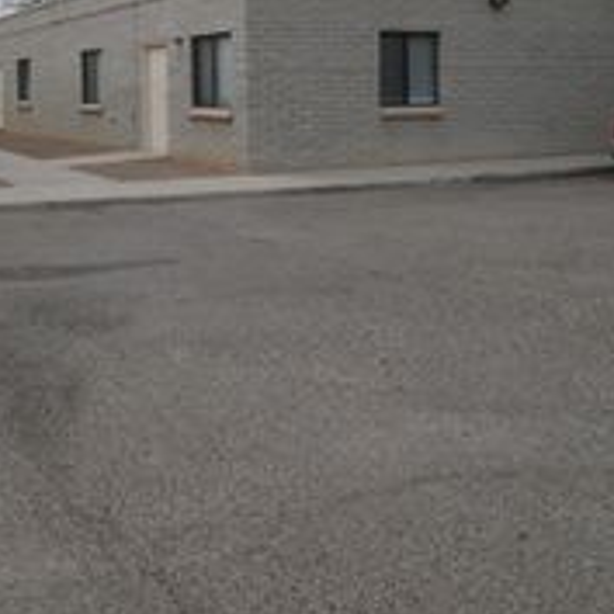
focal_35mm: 36
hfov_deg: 40.1
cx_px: -7
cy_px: 97
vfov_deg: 43.2
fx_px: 722
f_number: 8
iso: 100
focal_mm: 10
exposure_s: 1/250
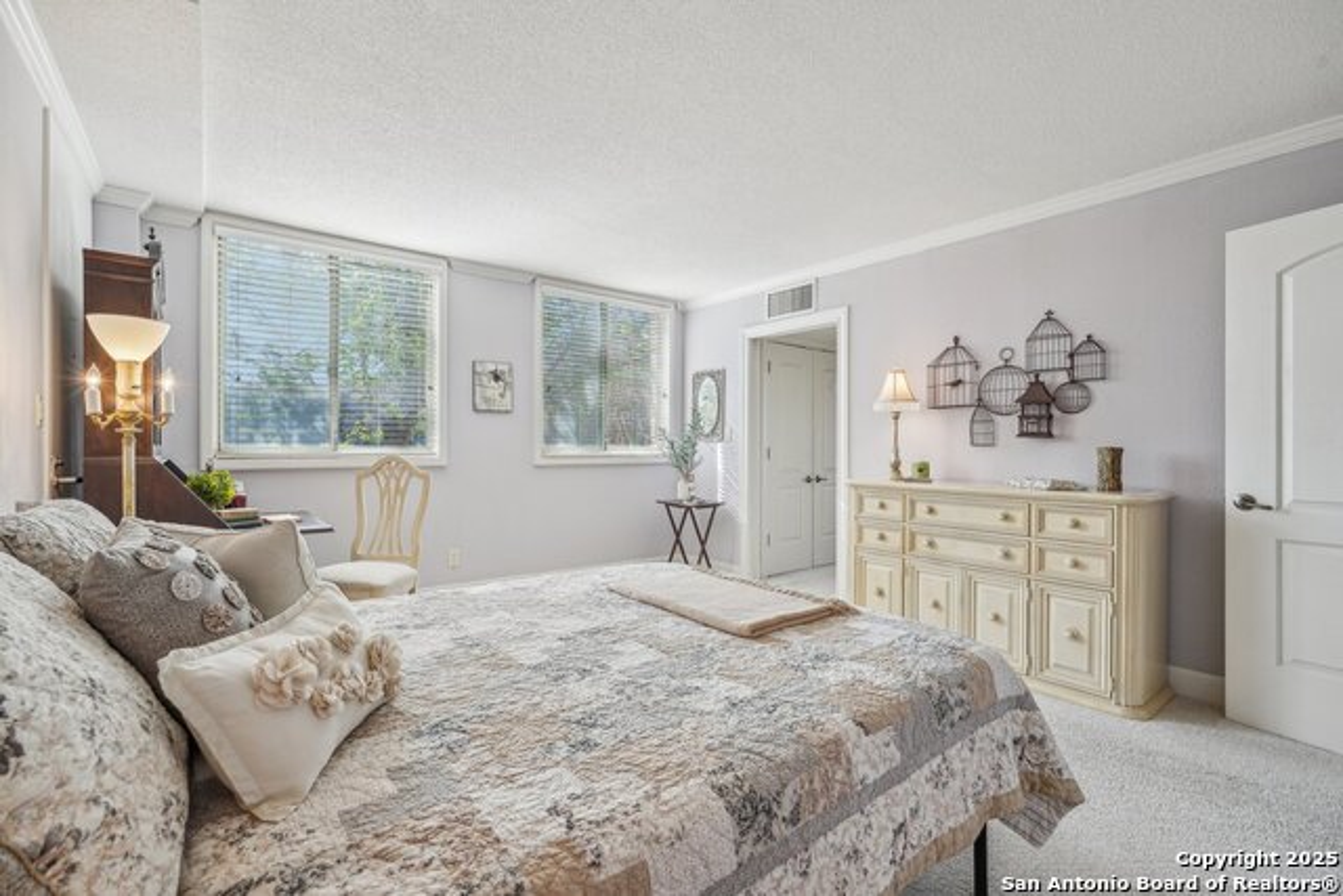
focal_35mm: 16
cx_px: 672
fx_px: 616
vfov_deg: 72.1
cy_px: 448
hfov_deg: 95.0
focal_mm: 16.5
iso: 100
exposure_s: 1/30
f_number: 8
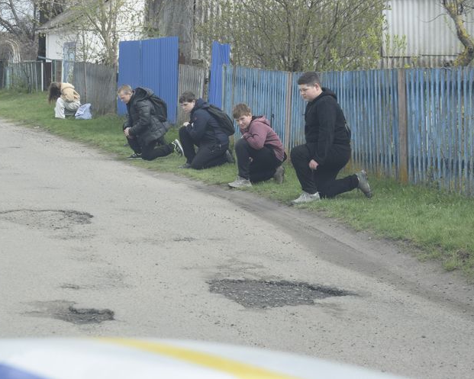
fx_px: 1313
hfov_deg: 20.5
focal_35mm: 94
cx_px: 239
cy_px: 189
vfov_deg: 16.4
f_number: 8
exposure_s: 1/250
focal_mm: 55
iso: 400
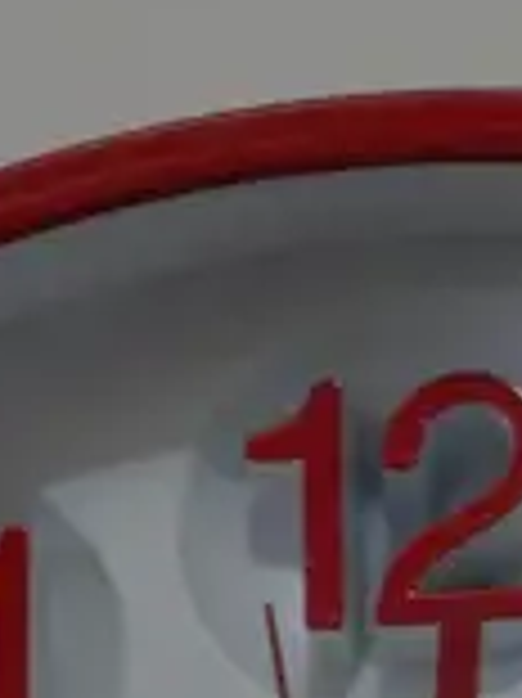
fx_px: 7711
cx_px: 295
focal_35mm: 383
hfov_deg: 3.9
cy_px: 1522
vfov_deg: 5.1
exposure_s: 1/60
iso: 400
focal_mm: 29
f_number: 5.4
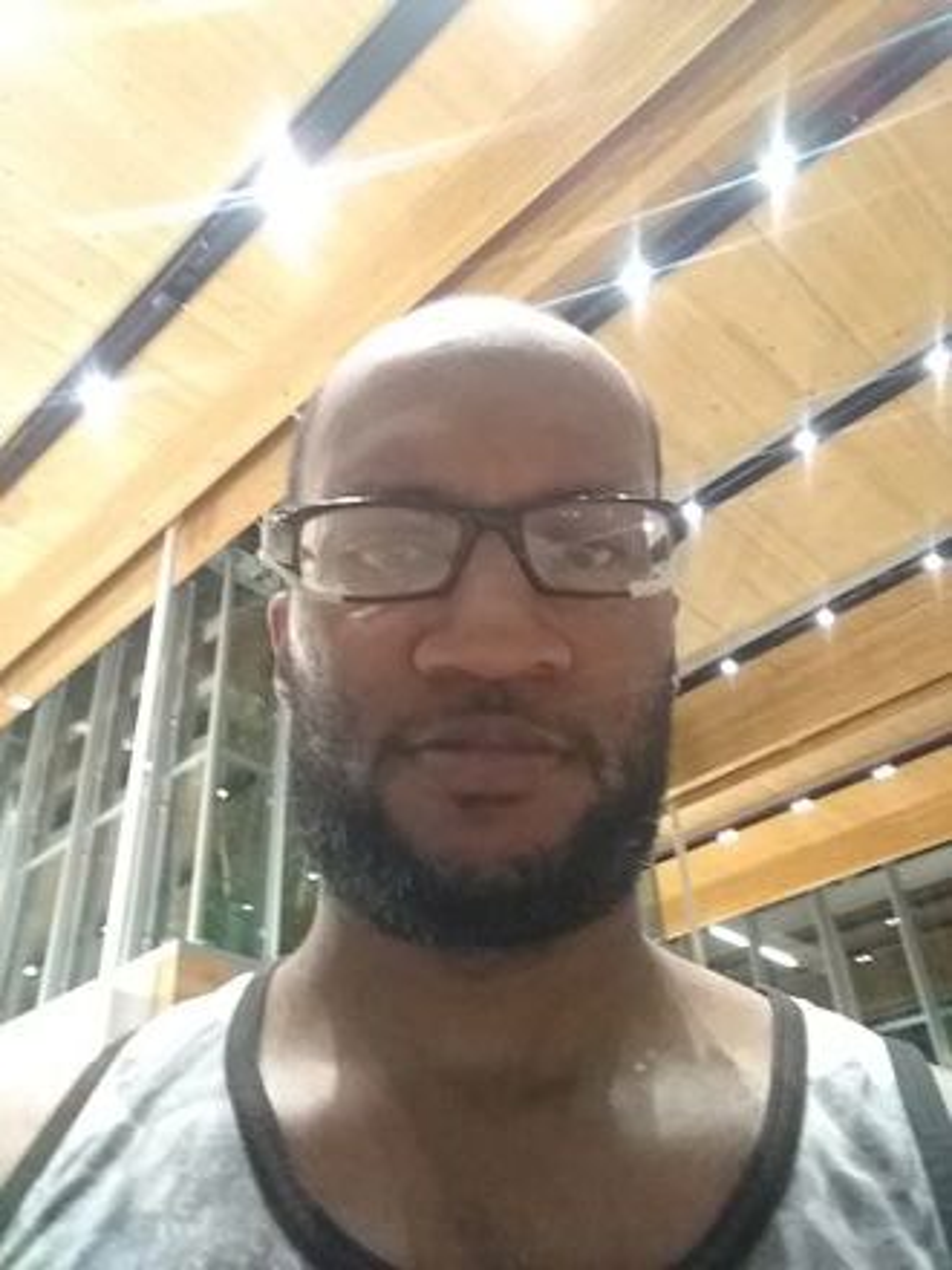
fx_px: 1063
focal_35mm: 29
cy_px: 635
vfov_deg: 61.7
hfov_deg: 48.2
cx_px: 476
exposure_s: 1/9
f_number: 2.2
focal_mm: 2.44
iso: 160
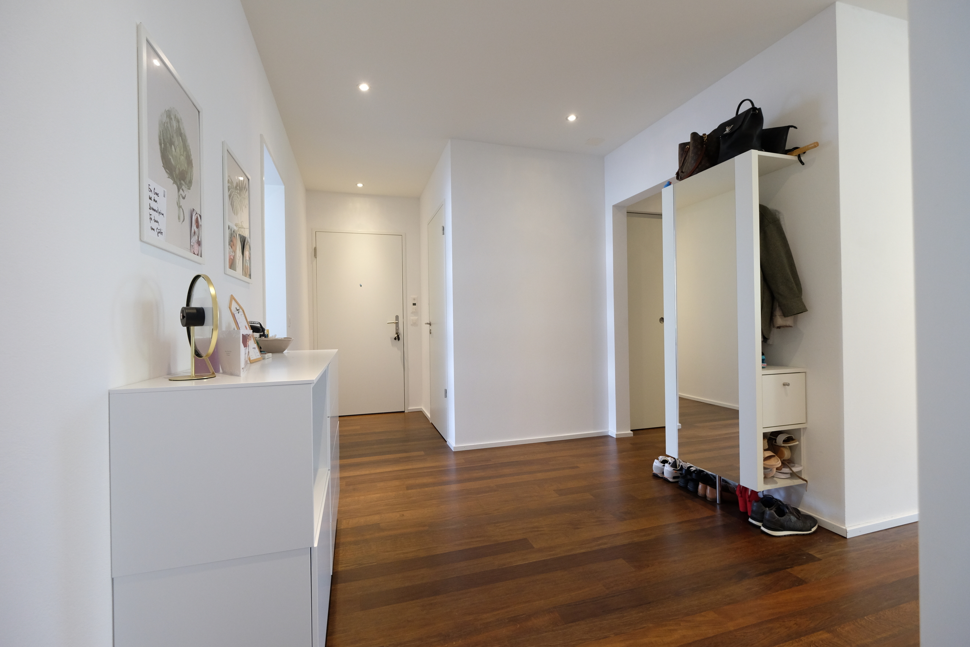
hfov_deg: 100.4
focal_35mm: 15
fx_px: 404
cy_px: 324
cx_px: 485
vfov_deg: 77.3
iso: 1250
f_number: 4
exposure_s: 1/15
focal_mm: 10
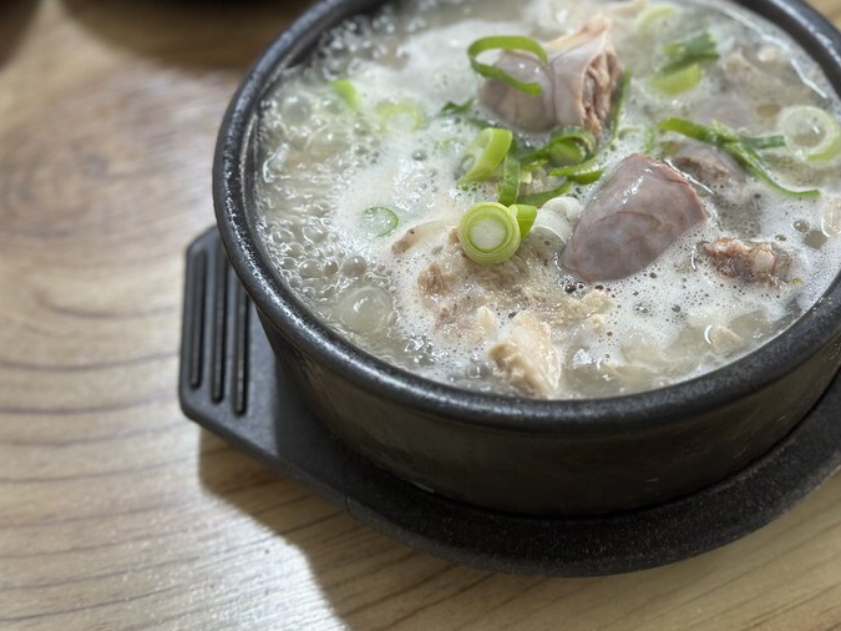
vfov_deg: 22.9
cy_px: 254
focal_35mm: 64
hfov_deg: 30.1
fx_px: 1555
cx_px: 544
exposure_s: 1/60
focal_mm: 6.86
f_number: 1.78
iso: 100
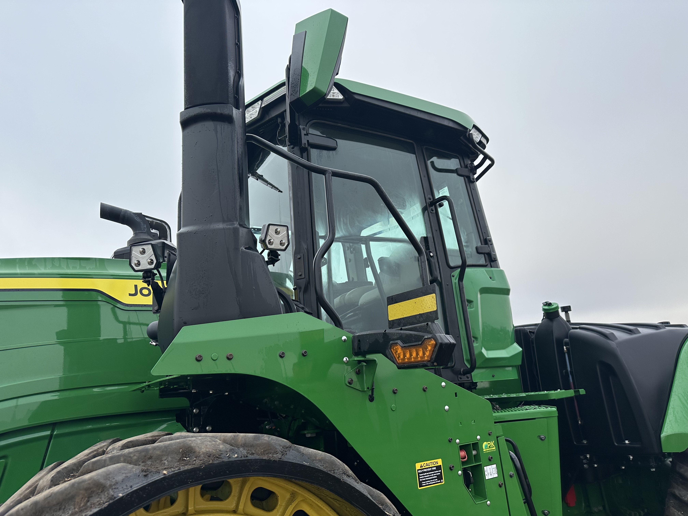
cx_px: 344
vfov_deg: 56.8
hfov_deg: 71.6
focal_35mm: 24
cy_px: 258
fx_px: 477
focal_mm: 6.86
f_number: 1.78
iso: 80
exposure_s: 1/1880
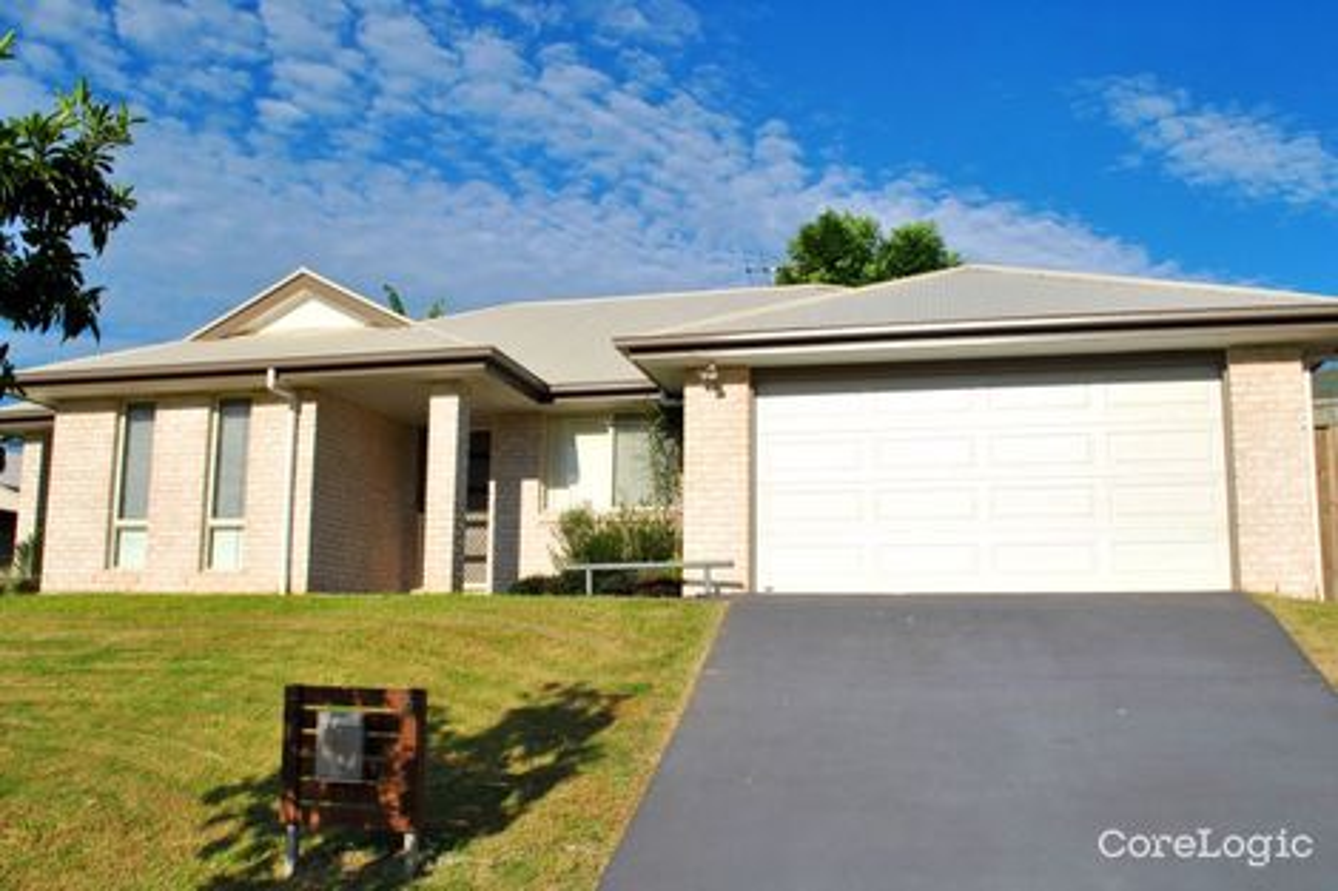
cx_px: 669
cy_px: 446
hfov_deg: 67.4
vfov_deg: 47.9
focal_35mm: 27
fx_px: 1003
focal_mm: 18
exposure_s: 1/400
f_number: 10
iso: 100
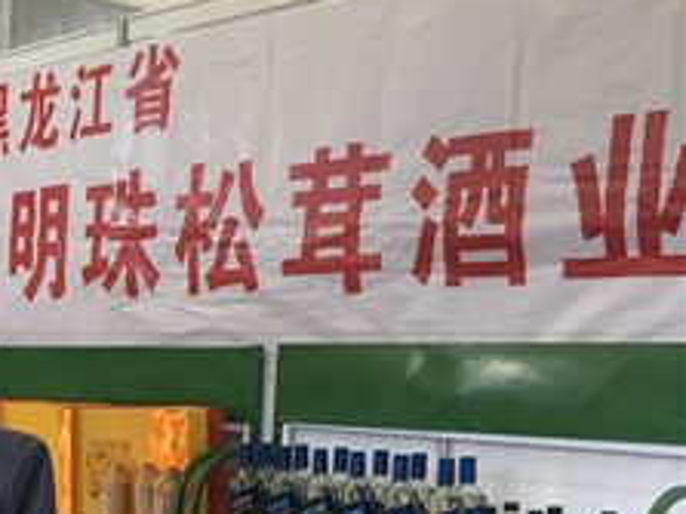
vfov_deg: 21.9
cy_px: 494
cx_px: -80
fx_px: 1287
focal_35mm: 65
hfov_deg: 27.2
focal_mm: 4.15
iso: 40
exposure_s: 1/17
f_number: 2.2
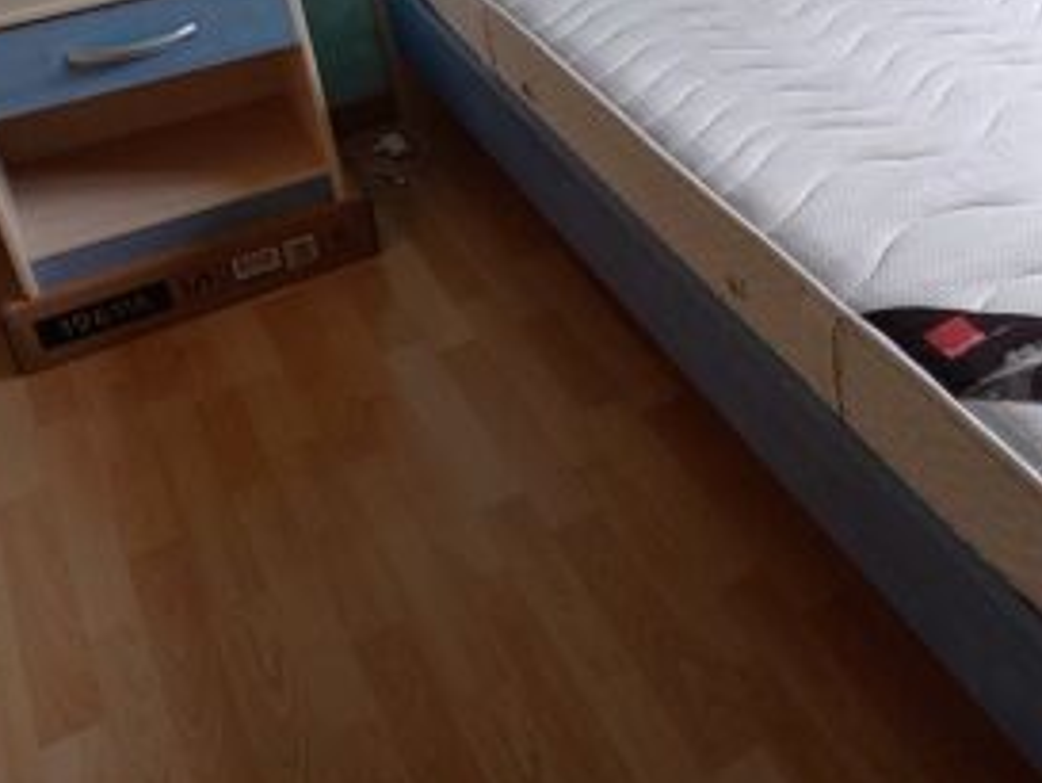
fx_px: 1325
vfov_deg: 31.7
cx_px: 802
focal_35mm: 44
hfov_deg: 41.5
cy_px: 111
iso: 250
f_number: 1.8
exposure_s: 1/50
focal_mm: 4.65
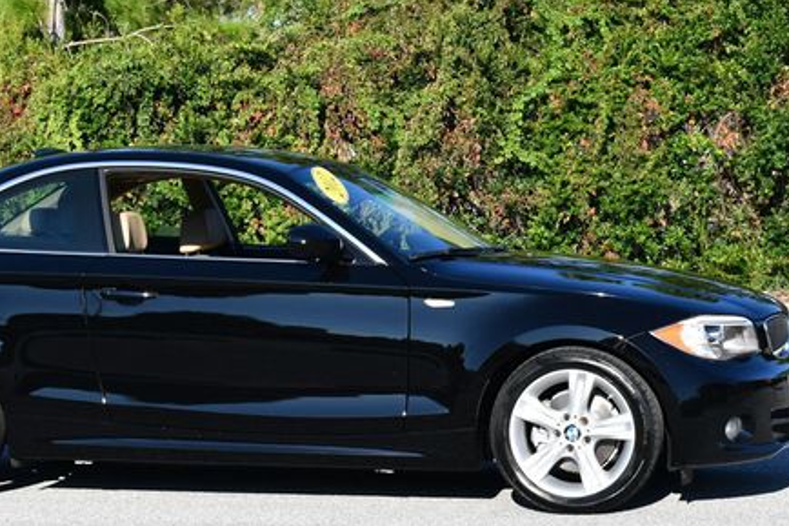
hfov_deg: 16.5
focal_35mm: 124
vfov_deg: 11.0
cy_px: 207
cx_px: 305
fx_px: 2716
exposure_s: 1/250
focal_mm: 42
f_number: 8
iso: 125
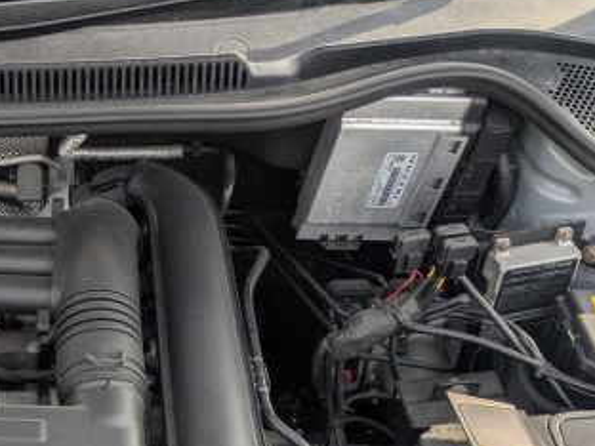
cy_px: 360
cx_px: -10
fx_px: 1100
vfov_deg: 22.6
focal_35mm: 64
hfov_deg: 28.3
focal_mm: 5.43
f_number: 1.89
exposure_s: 1/592
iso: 46
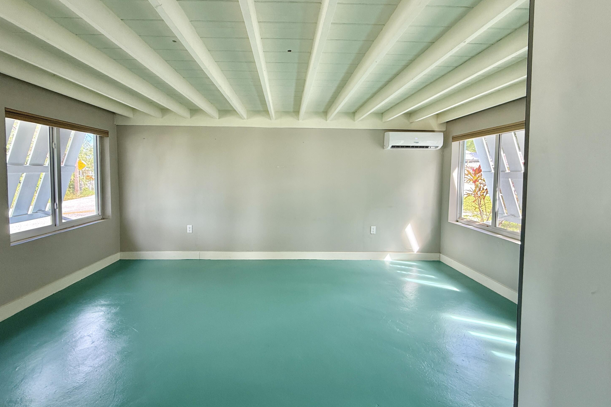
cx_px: 303
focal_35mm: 15
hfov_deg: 100.4
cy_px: 184
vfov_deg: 77.1
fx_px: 255
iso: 125
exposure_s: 1/99
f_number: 2.2
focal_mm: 2.22
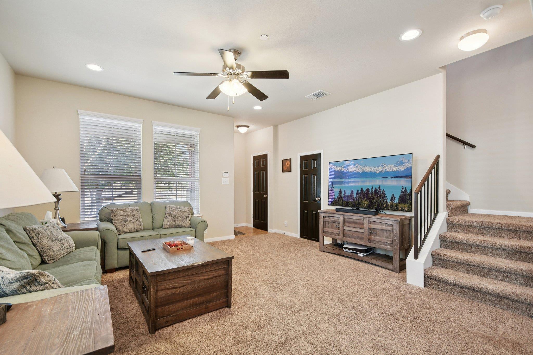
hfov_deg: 100.4
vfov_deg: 77.3
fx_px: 222
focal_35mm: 15
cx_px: 266
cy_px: 178
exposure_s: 1/50
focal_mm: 10
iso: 400
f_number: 4.5
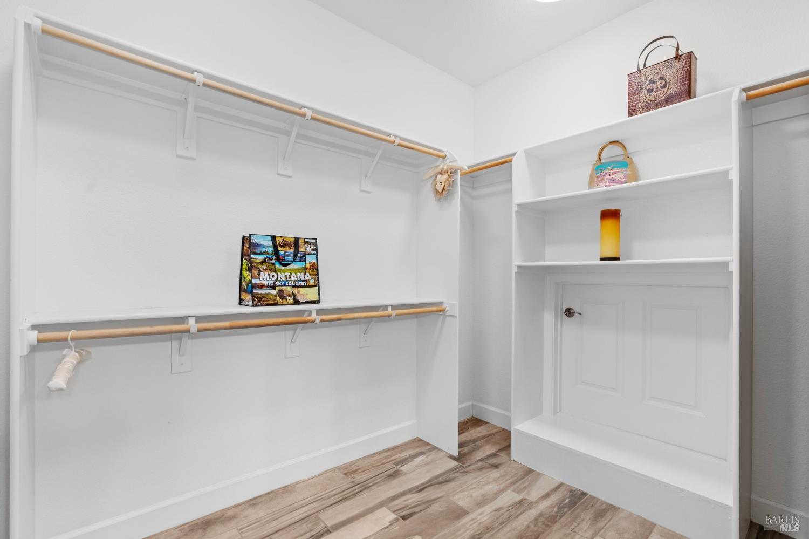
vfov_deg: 73.7
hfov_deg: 96.8
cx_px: 404
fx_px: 359
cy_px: 270
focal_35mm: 16
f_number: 8
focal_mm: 16
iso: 400
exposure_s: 1/4
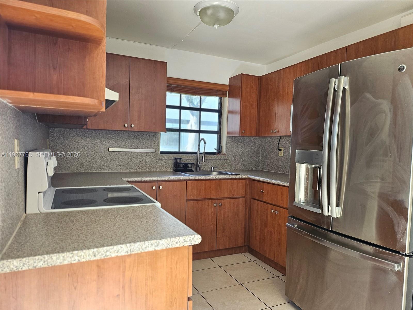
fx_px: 286
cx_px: 206
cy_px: 155
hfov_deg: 71.6
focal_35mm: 24
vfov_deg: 56.8
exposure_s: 1/120
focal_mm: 5
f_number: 1.8
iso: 160
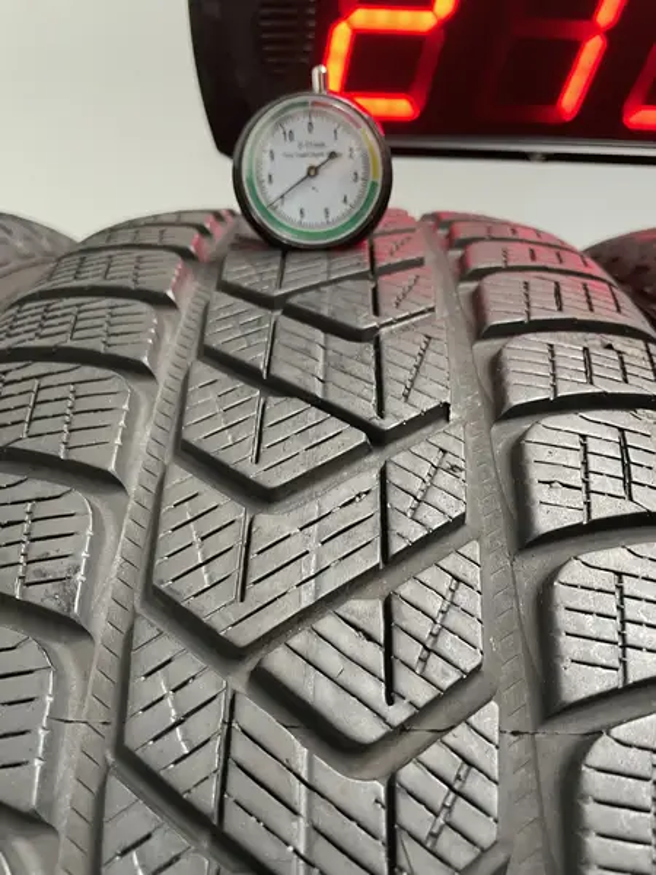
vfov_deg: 67.3
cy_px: 438
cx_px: 328
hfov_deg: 53.1
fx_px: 657
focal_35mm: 26
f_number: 1.6
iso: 400
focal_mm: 4.2
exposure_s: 1/60
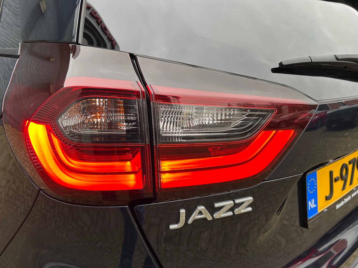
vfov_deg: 53.1
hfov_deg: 67.3
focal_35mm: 26
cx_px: 179
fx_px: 269
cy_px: 134
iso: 64
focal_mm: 5.7
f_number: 1.5
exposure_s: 1/121
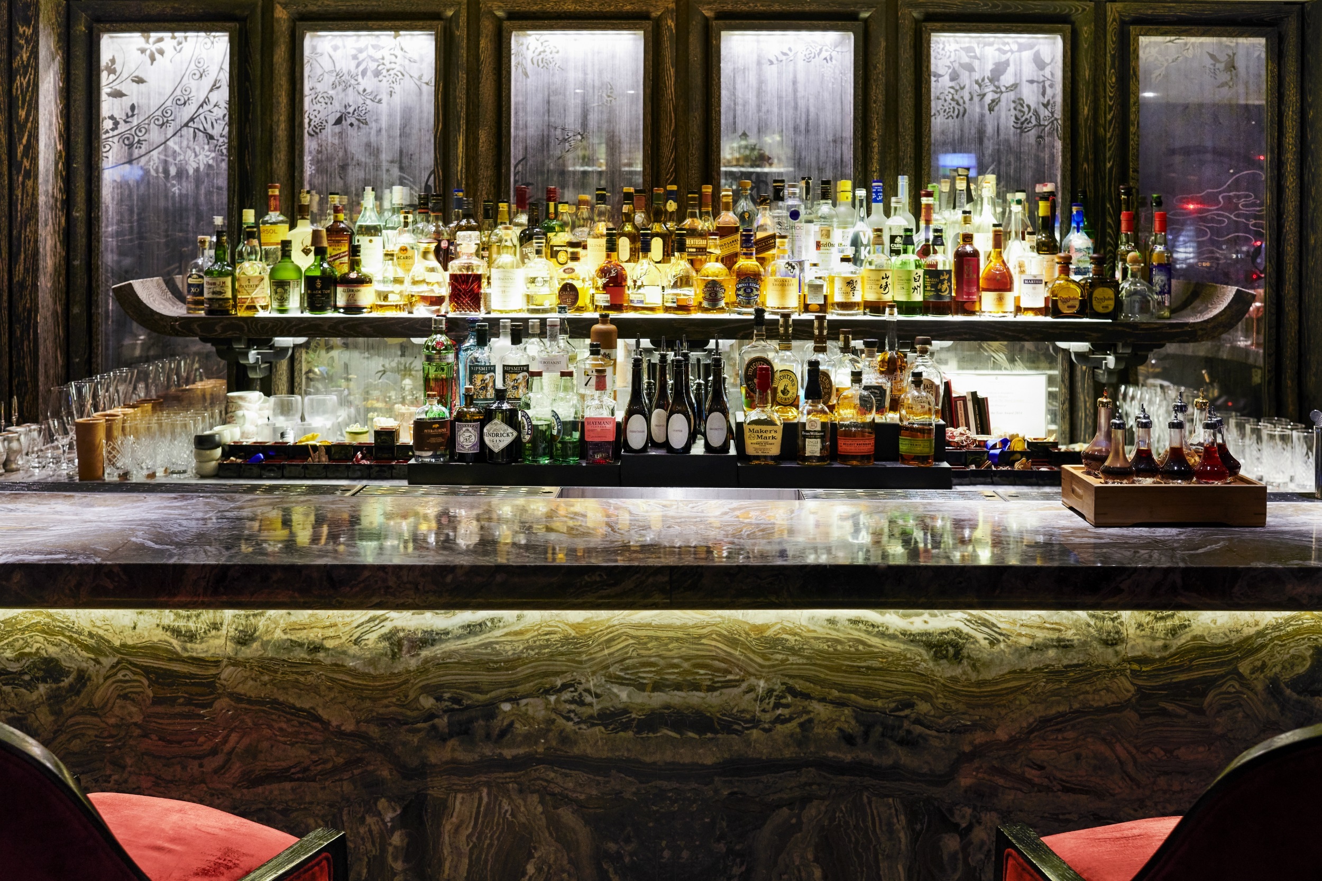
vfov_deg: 37.8
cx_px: 661
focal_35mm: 35
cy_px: 440
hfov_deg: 54.4
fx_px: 1285
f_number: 5
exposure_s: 1/8
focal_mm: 35
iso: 1000
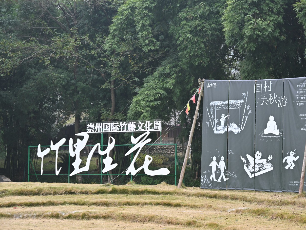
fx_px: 672
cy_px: 115
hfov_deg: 25.6
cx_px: 167
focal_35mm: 76
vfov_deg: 19.4
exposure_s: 1/250
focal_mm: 70
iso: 640
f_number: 6
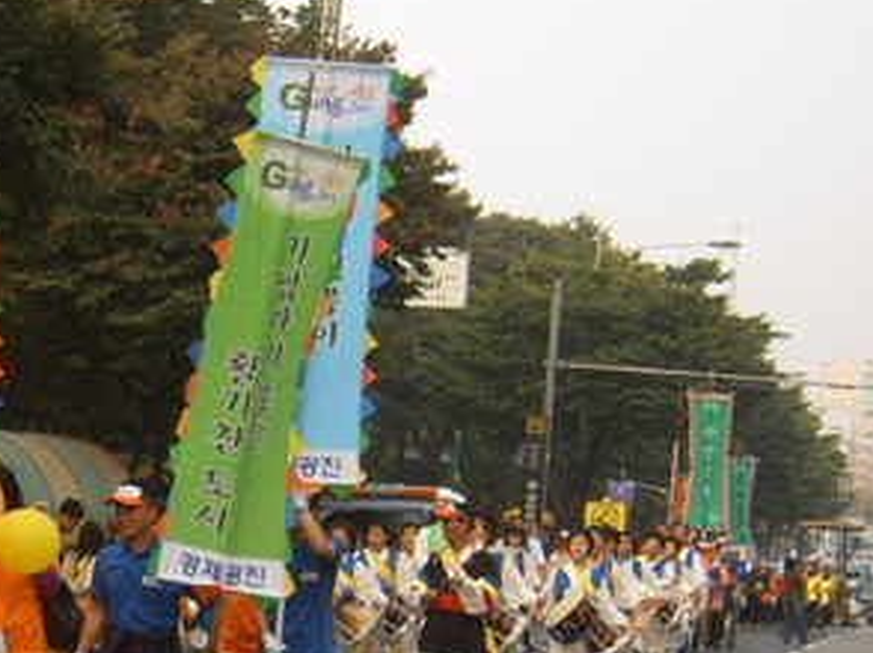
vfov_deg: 14.9
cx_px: -48
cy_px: 573
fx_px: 2469
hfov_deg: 19.3
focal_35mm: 98
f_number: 3.1
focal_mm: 7.5
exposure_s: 1/350
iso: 50
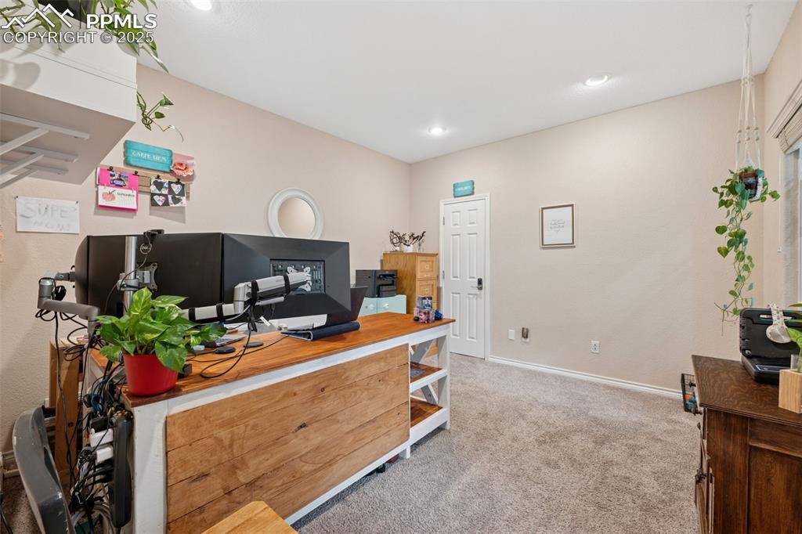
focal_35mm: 15
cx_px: 401
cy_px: 267
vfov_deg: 77.3
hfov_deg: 100.4
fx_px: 334
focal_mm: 15
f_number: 11
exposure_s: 3
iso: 100
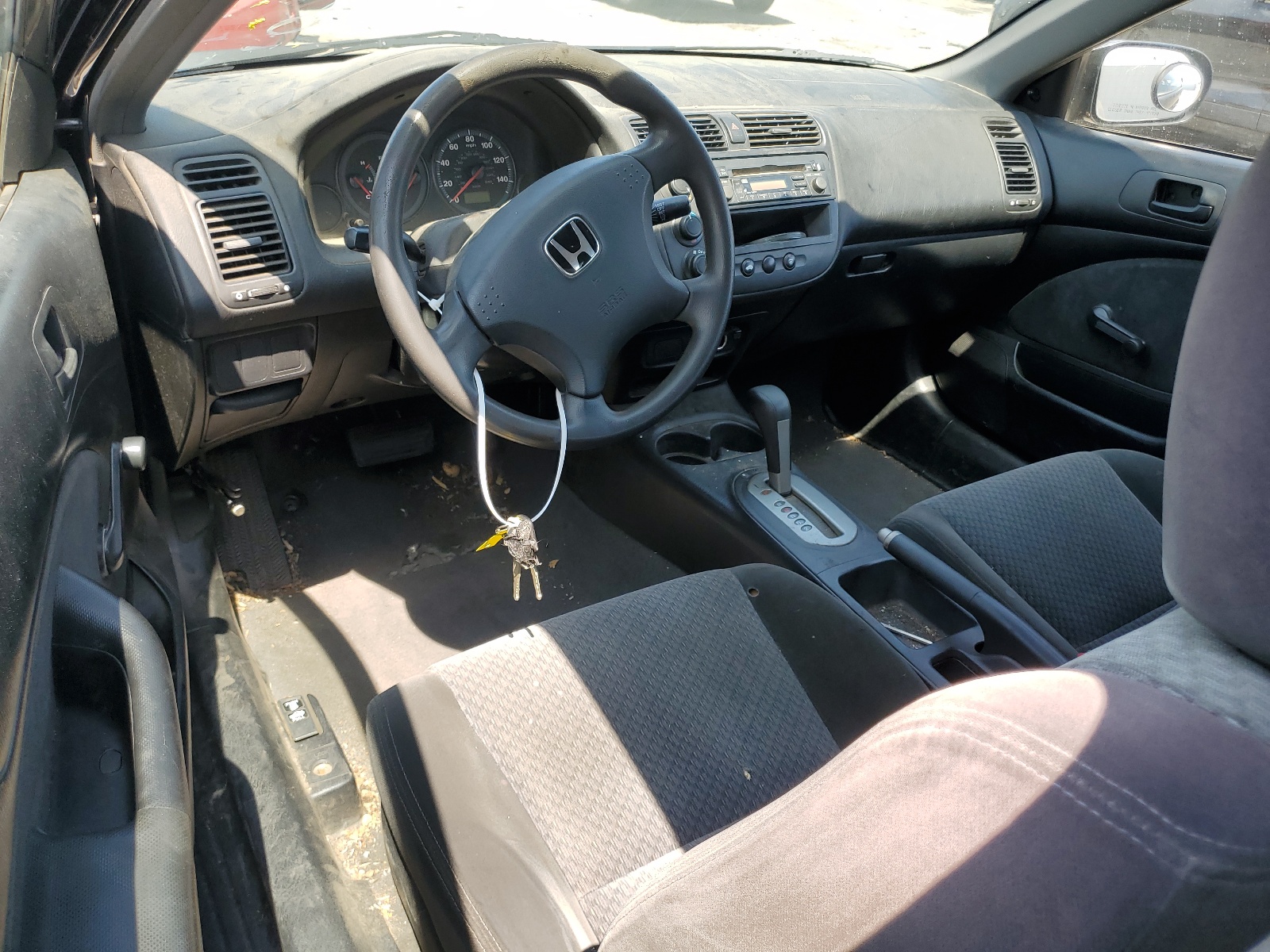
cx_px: 635
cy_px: 476
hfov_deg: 67.3
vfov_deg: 53.1
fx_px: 954
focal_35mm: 26
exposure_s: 1/385
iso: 50
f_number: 1.5
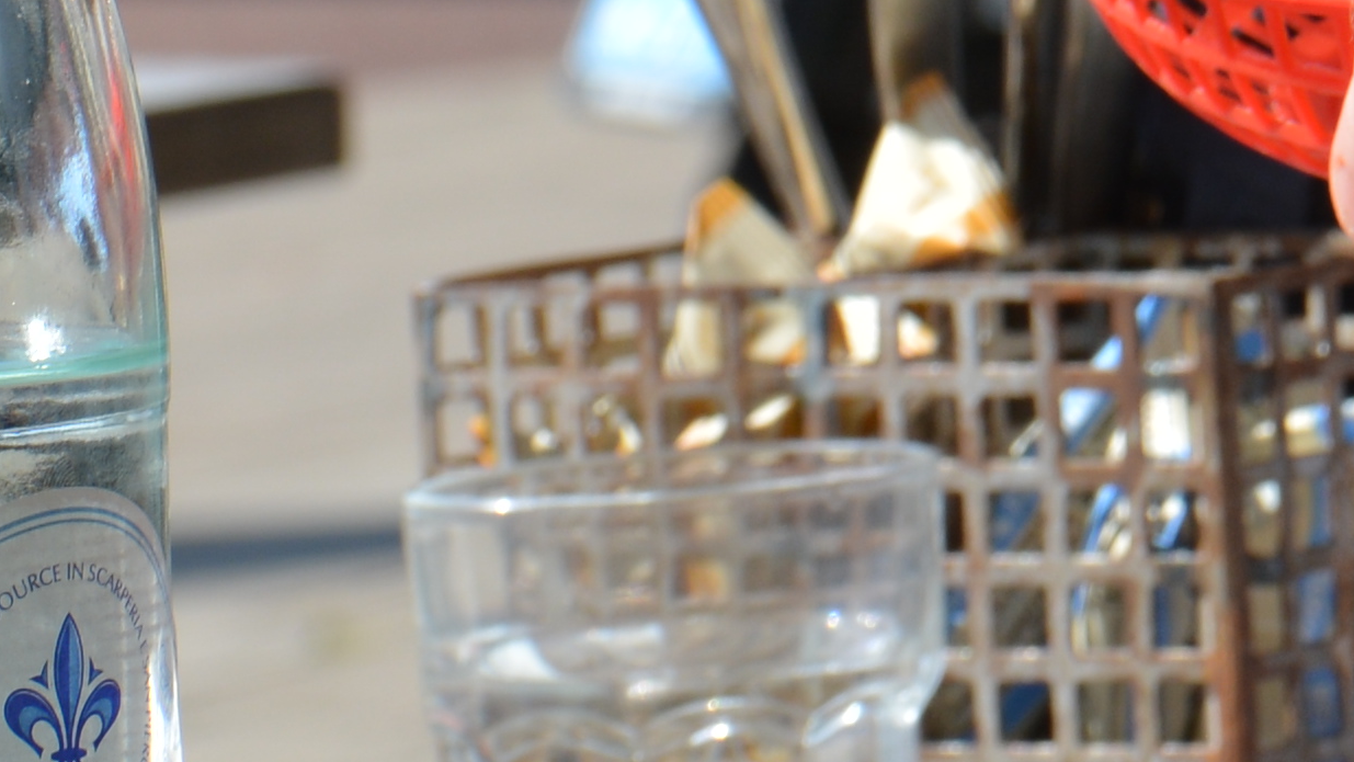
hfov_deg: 5.4
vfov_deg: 3.1
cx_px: 2191
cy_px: -431
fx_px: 14255
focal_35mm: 397
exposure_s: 1/250
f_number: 8
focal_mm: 52
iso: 125
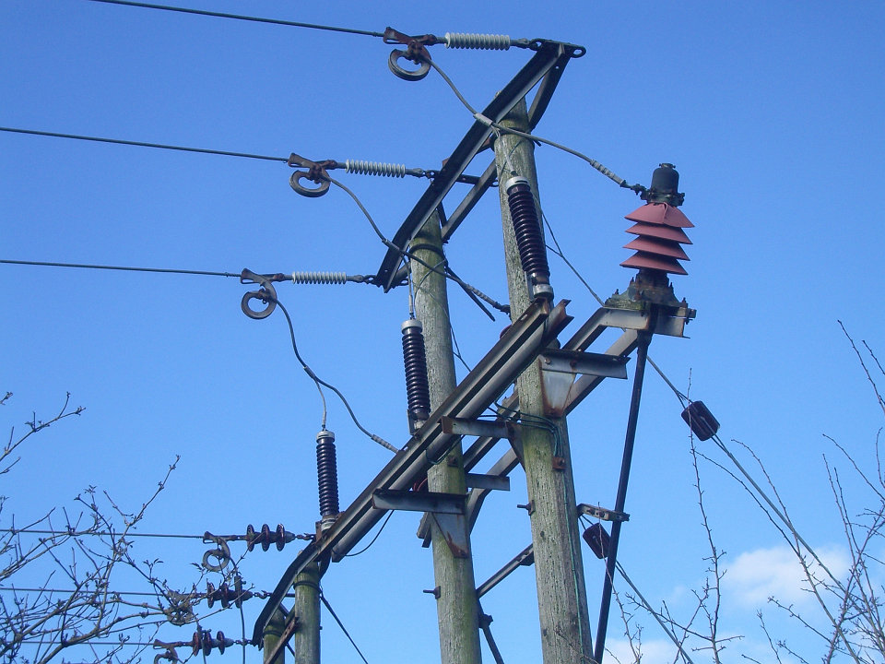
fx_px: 1585
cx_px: 442
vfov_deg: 23.7
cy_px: 332
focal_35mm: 62
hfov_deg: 31.2
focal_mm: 10.2
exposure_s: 1/400
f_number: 3.5
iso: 80
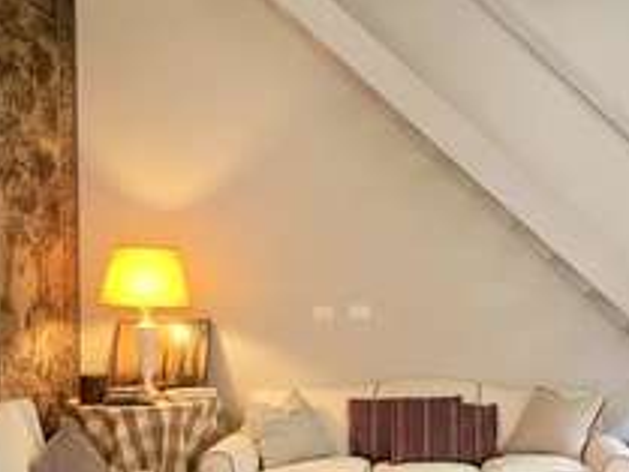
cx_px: 418
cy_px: 338
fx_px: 982
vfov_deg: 26.8
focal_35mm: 54
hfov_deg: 35.2
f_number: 2.2
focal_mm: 4.15
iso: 50
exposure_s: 1/33
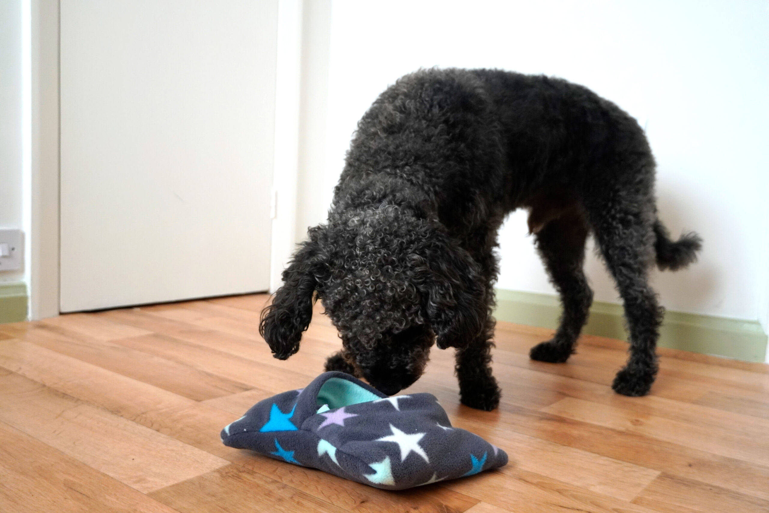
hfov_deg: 57.2
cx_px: 384
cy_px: 256
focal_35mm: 33
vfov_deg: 40.0
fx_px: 705
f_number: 4
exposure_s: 1/400
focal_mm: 22
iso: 1250
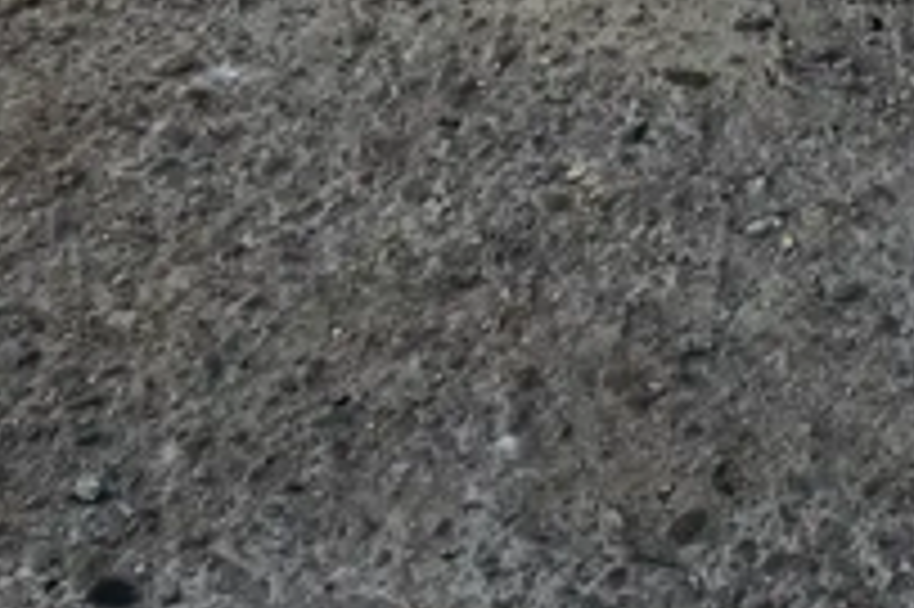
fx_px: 2993
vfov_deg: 10.5
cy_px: -662
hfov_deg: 16.6
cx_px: 1126
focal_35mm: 118
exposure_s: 1/180
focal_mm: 6.3
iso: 12
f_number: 1.7
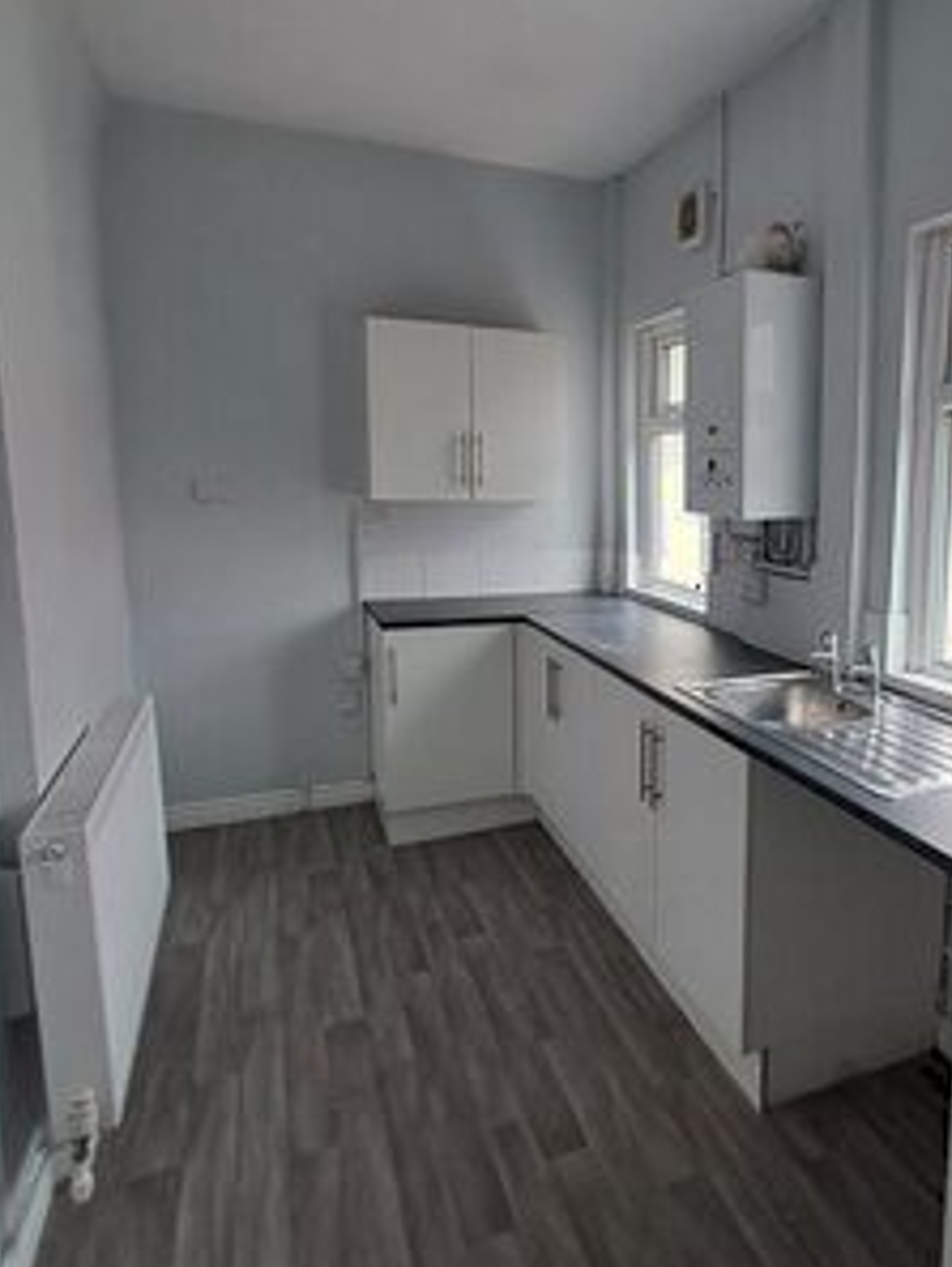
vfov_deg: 73.8
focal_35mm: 23
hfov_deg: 56.5
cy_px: 595
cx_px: 692
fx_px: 843
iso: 64
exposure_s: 1/50
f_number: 2.2
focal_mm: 1.42
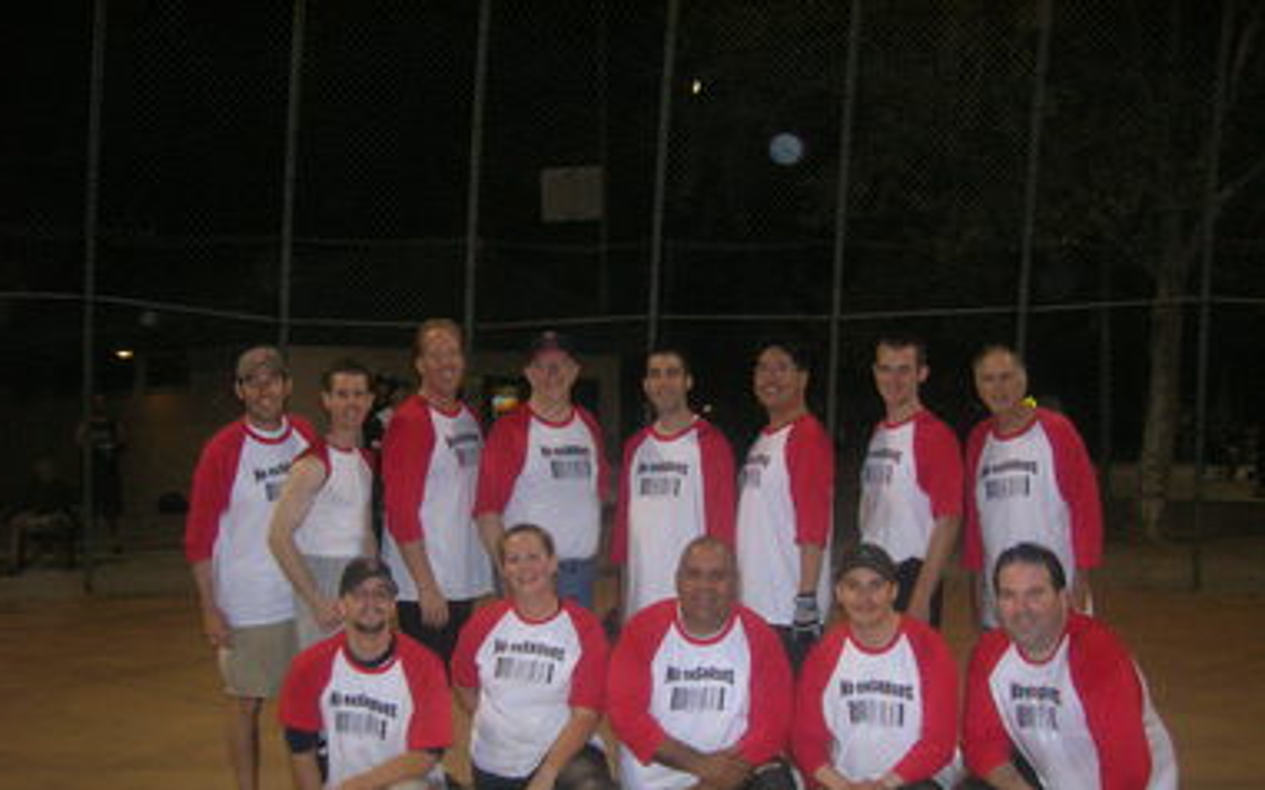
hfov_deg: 52.8
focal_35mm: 37
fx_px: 1275
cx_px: 623
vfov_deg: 34.3
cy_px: 483
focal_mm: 5.7
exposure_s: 1/60.1
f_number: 2.9
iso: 175
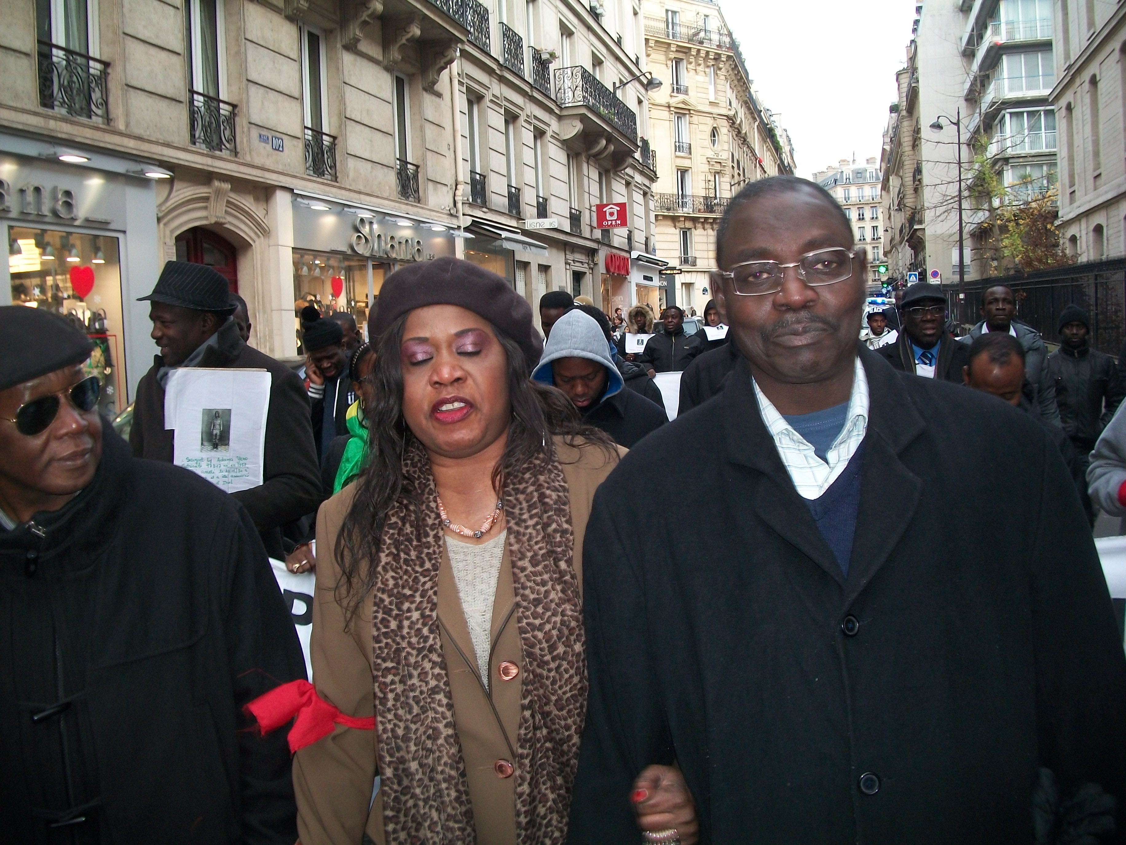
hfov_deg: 56.8
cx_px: 563
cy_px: 422
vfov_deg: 44.2
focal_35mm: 32
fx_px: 1041
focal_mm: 5.7
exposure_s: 1/40
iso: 80
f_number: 2.9
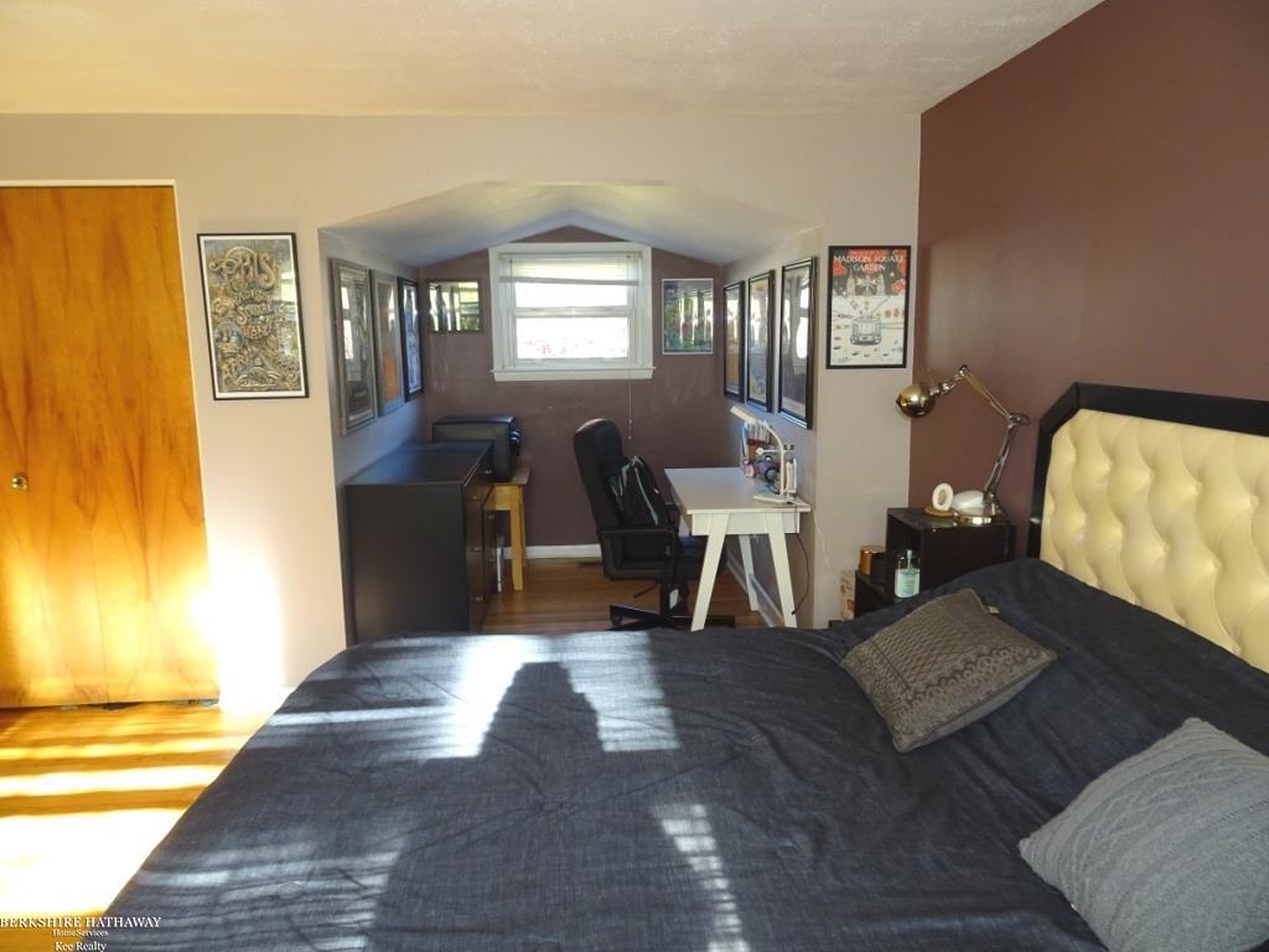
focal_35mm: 24
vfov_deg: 56.8
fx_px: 880
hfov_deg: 71.6
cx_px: 634
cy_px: 476
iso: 200
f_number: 3.5
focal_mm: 4.1
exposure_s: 1/30
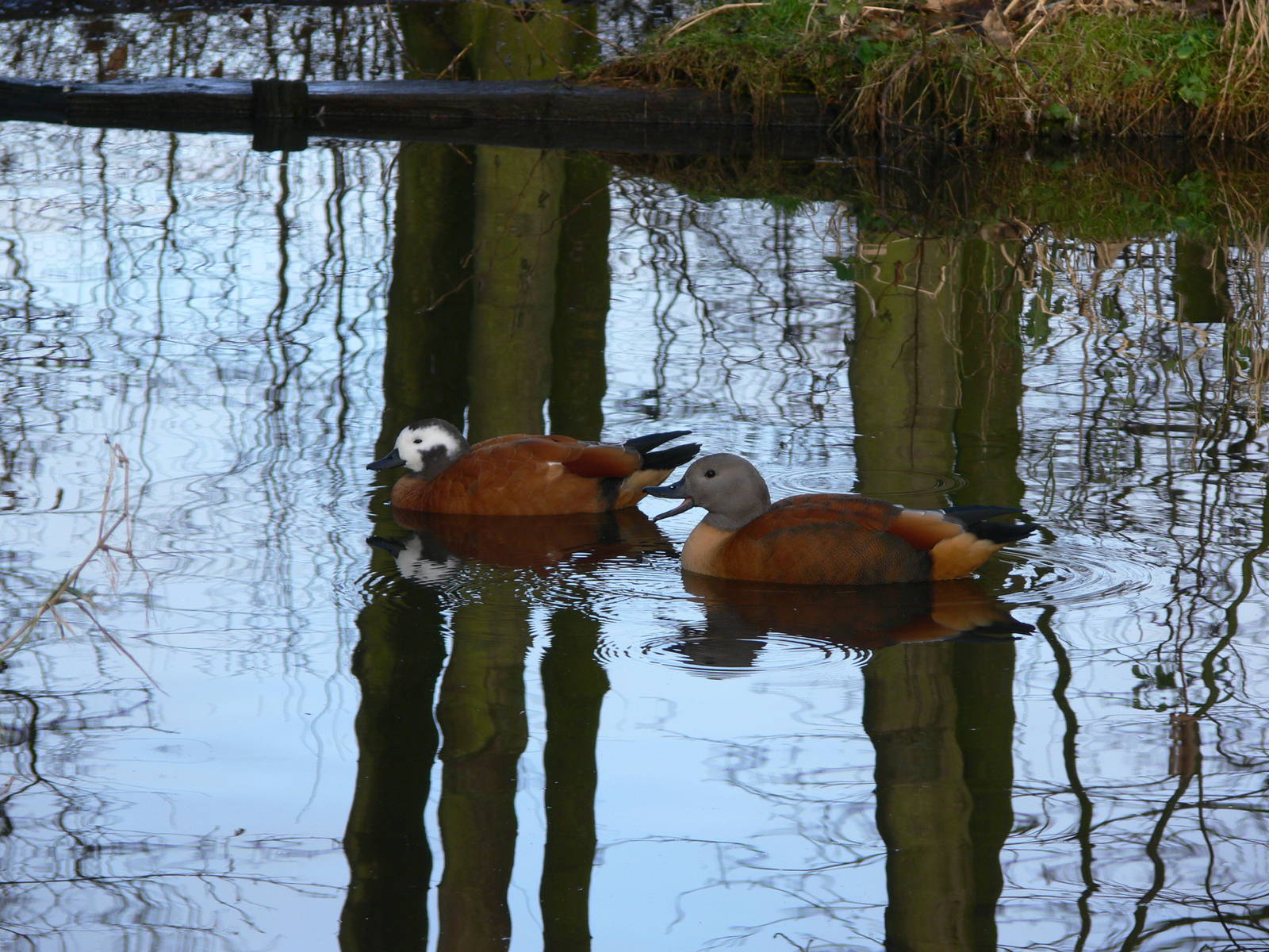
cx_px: 634
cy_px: 476
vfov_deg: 5.8
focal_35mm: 255
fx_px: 9348
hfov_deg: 7.8
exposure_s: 1/100
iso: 80
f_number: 5
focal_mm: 53.9
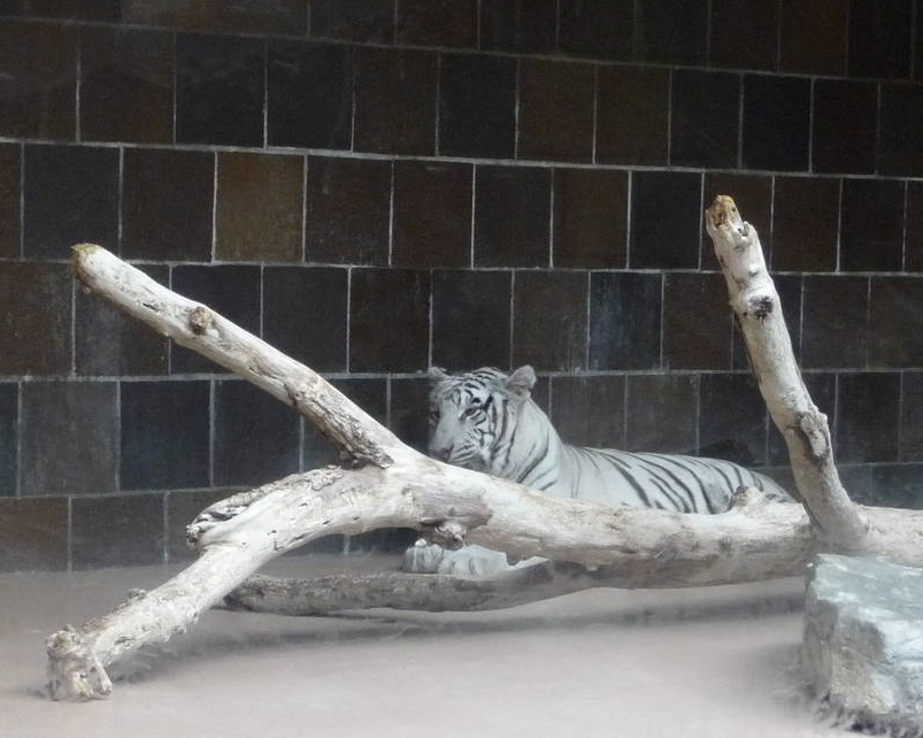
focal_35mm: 107
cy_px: 514
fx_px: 2922
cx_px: 306
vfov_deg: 14.4
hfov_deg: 17.9
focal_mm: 9.3
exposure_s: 1/80
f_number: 4.3
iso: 400
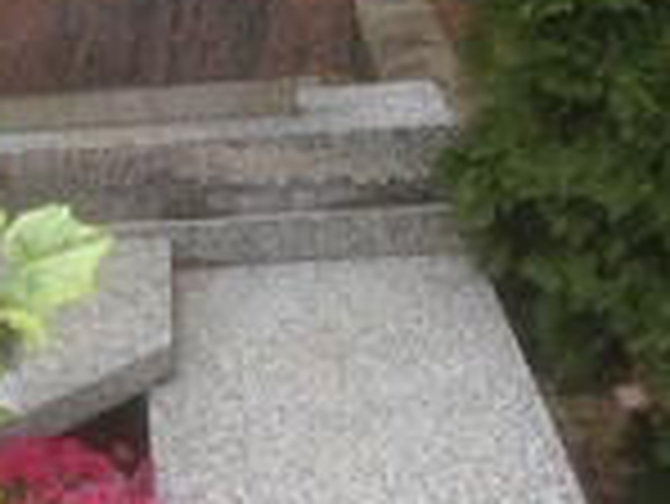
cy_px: 472
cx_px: -45
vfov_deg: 10.4
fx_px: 2751
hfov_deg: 13.6
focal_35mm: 142
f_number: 2.4
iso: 64
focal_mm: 4.12
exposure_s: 1/120
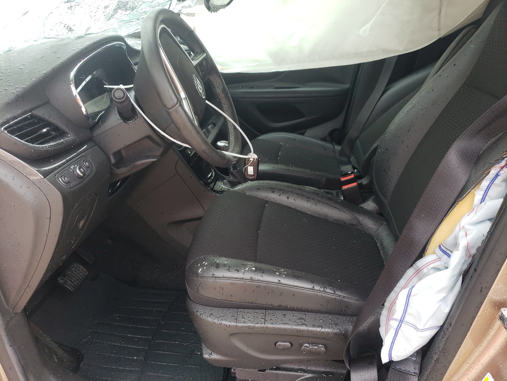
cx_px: 254
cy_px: 190
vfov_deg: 53.1
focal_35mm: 26
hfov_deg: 67.3
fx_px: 381
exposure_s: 1/270
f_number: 1.5
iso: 50
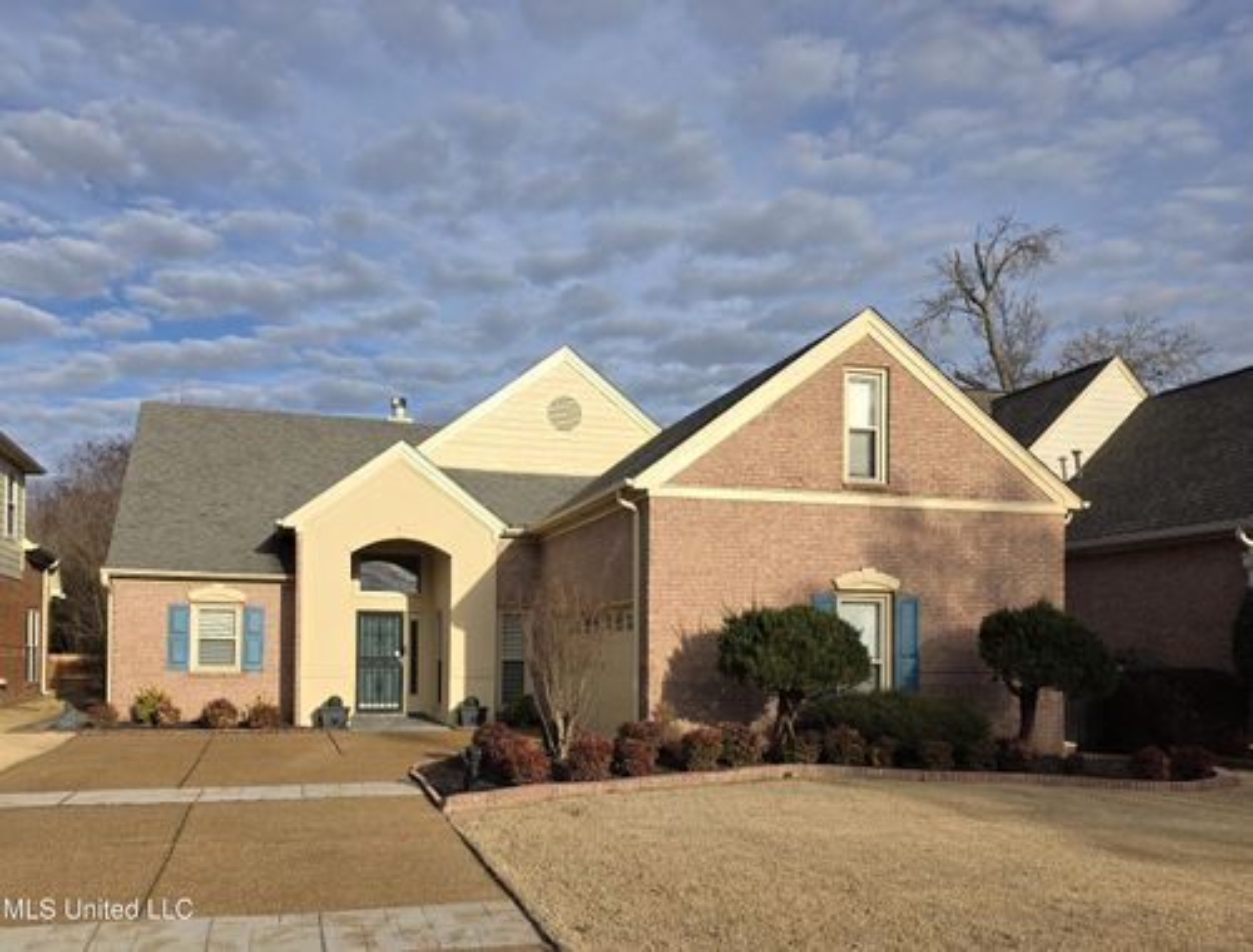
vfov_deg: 59.3
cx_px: 626
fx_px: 837
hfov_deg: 73.7
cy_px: 476
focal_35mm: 23
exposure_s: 1/7333
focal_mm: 6.3
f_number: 1.7
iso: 80
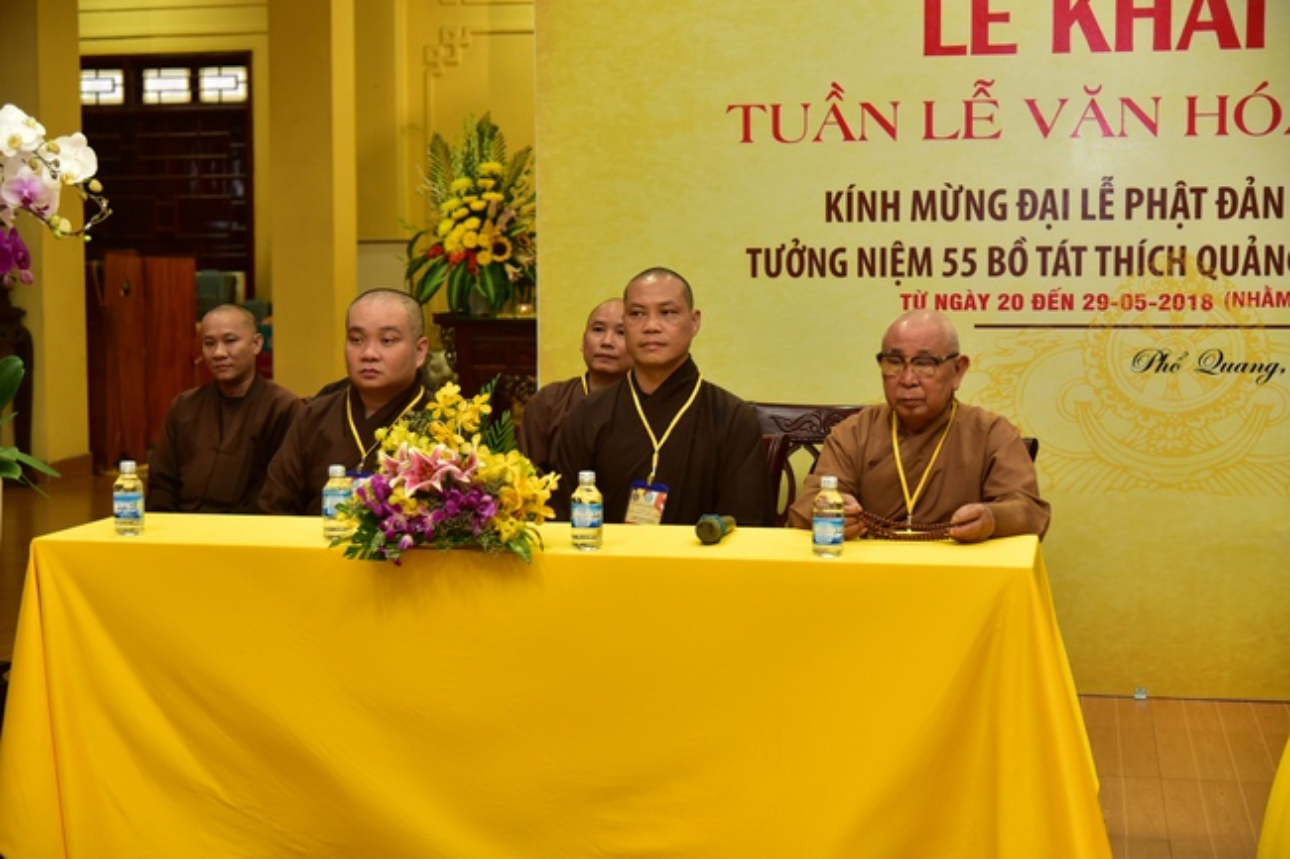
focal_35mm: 58
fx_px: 2078
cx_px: 645
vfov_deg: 23.4
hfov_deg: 34.5
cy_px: 430
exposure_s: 1/40
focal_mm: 58
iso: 800
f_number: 4
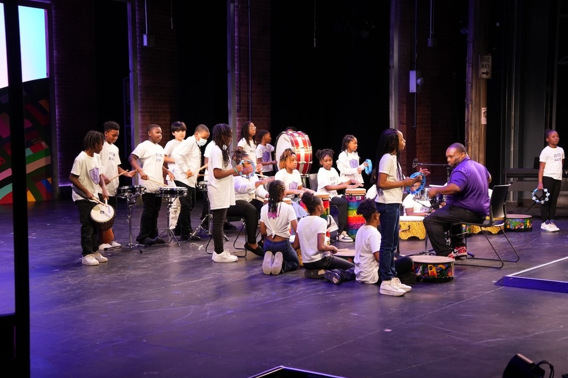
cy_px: 192
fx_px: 931
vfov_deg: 23.0
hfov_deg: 33.9
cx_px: 287
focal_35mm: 59
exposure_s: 1/60
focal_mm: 58
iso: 1250
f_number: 4.5
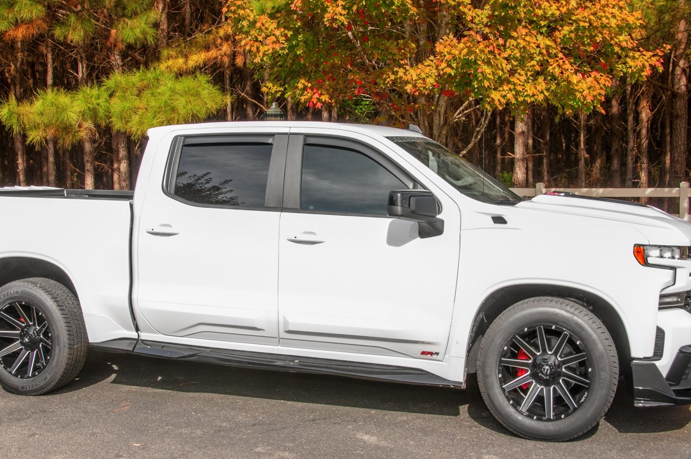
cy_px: 201
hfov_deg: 44.5
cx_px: 320
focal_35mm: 44
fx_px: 844
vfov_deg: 30.4
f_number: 8
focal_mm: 24
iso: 320
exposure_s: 1/250
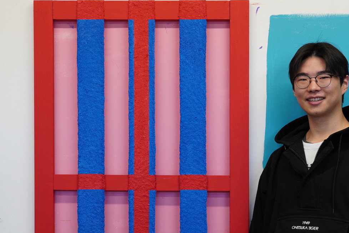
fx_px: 704
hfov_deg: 27.8
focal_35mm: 73
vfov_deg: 18.7
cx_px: 177
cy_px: 138
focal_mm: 37
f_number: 7.1
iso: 640
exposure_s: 1/60
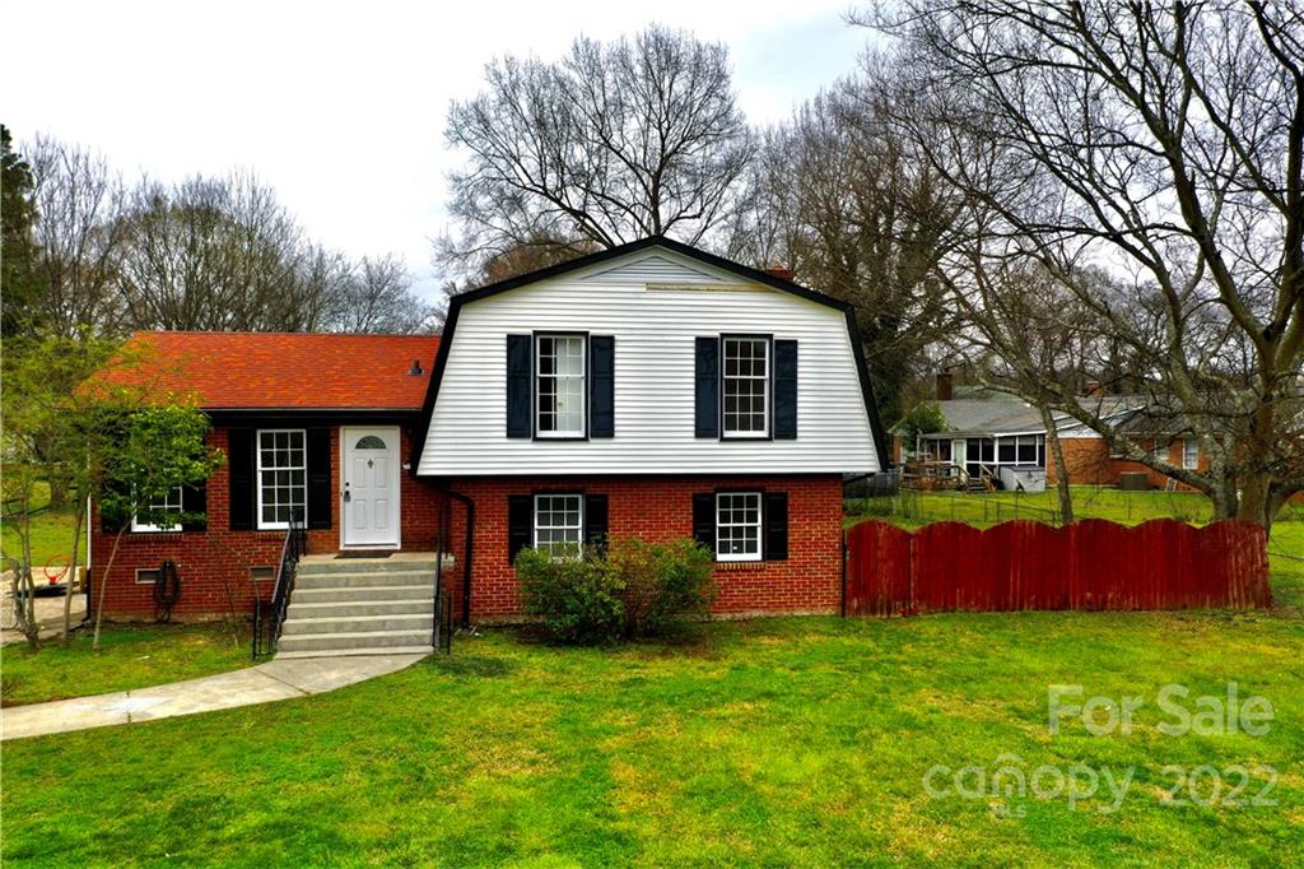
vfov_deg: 46.4
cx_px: 652
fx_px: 1014
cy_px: 434
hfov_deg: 65.5
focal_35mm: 28
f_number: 4
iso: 100
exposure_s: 1/120
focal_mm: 10.26
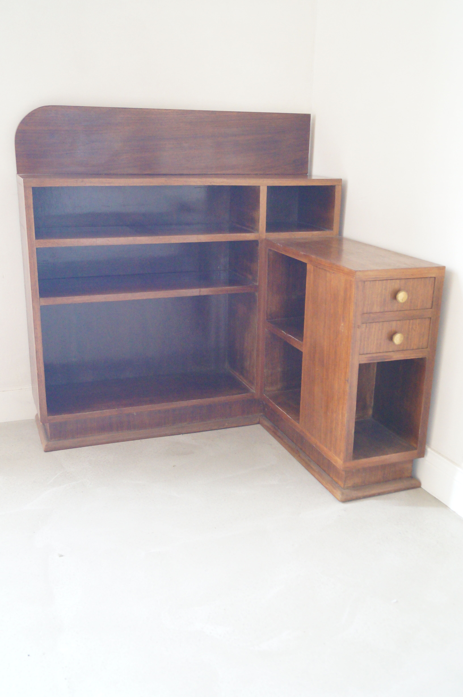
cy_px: 348
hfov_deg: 36.8
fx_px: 696
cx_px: 232
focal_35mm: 36
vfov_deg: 53.2
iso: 3200
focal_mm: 24
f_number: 4
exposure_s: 1/20
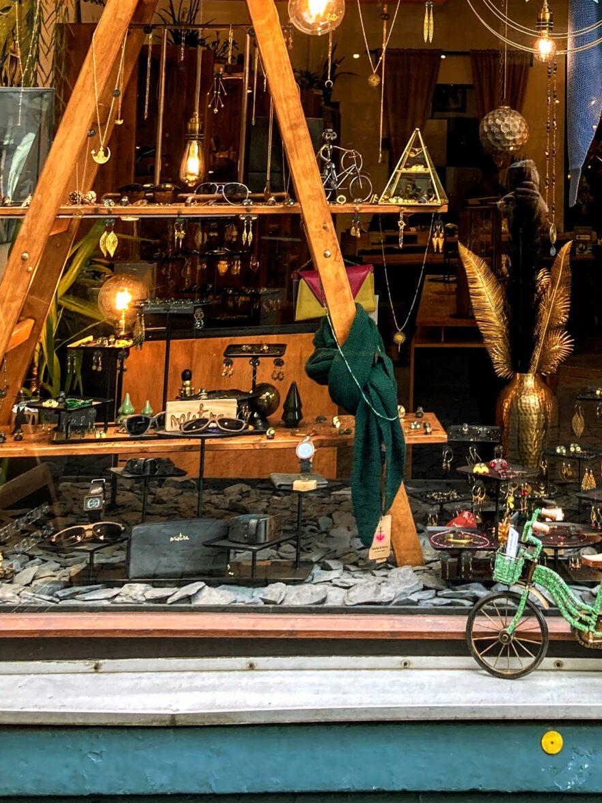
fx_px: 1415
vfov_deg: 29.1
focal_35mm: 61
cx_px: 557
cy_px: -46
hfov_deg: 23.3
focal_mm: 3.99
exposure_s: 1/100
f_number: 1.8
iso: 50
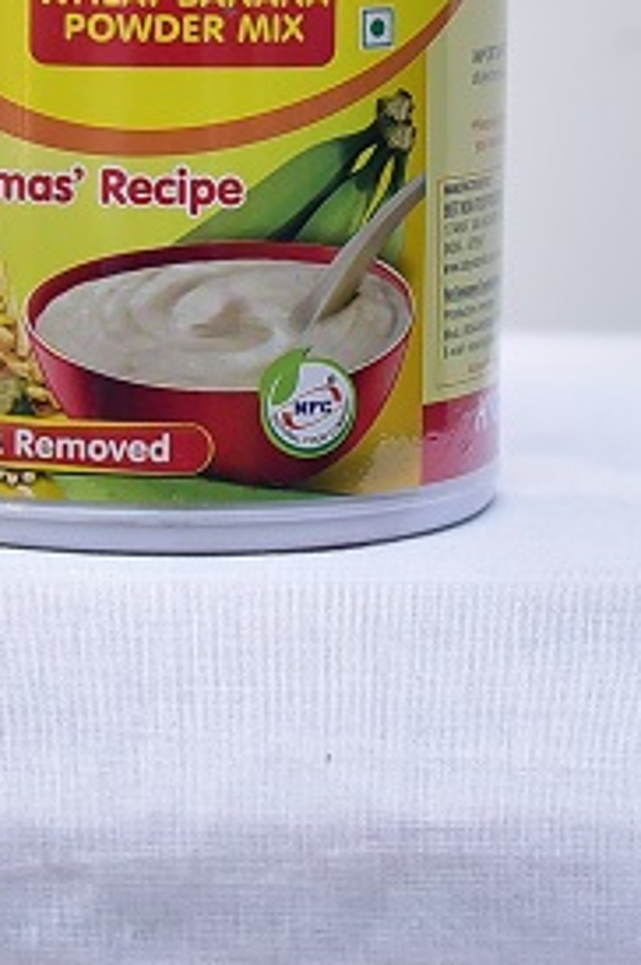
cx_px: 176
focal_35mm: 73
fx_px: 1955
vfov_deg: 26.7
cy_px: 74
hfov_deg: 18.5
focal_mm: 38
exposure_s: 1/125
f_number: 4
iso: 1250
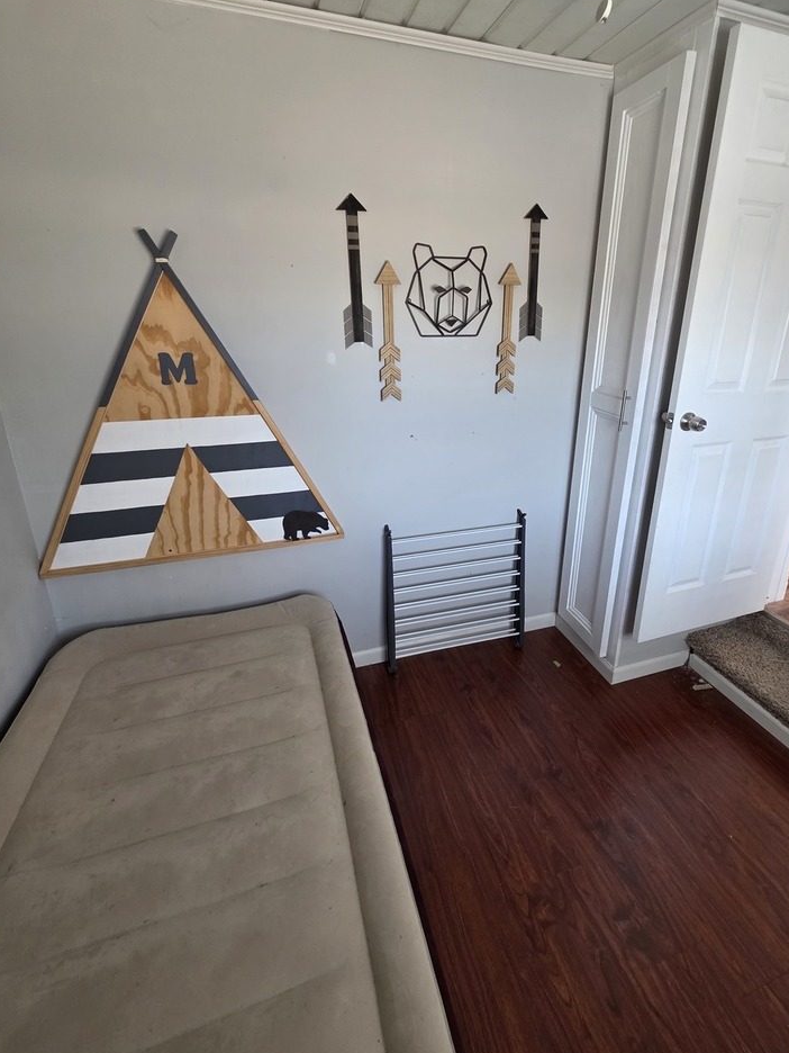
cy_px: 471
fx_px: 456
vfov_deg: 97.8
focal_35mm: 15
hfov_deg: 81.6
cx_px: 426
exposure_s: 1/60
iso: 160
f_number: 1.9
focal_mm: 2.2
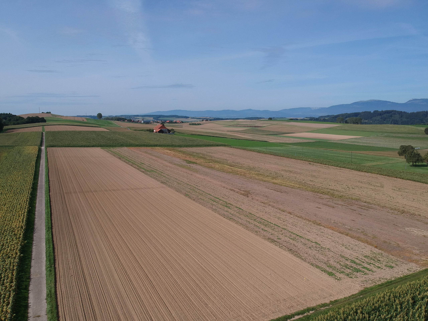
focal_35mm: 25
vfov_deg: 54.9
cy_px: 160
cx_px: 214
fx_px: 309
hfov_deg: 69.4
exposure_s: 1/1600
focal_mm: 4.49
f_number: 2.6
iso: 100
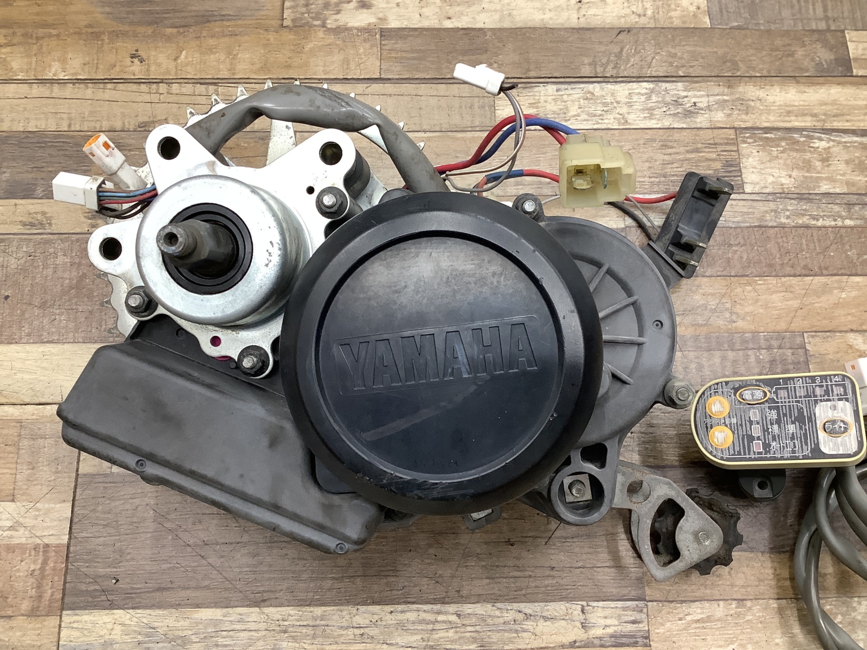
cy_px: 325
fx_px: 777
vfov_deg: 45.5
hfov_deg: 58.3
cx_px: 434
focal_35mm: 31
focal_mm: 3.3
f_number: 2.4
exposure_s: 1/60
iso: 125
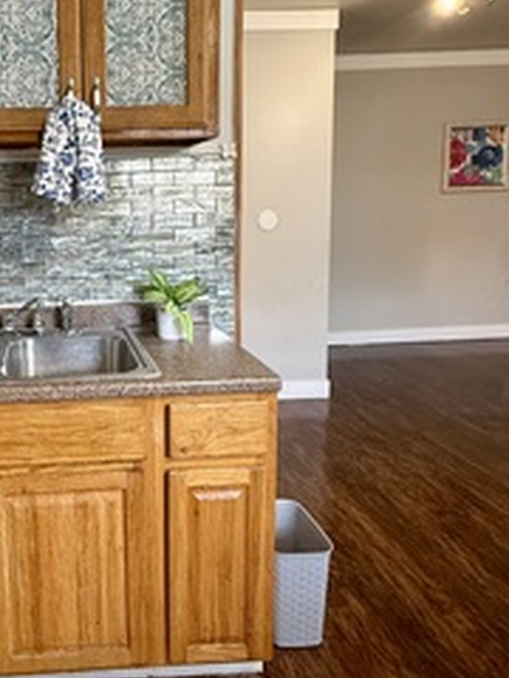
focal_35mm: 28
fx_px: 549
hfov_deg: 46.1
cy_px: 274
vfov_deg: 62.9
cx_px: 74
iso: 320
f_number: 2.2
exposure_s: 1/60
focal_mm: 2.22
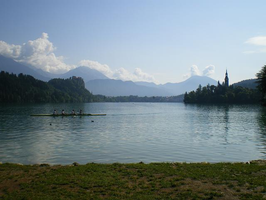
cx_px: 133
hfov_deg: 49.0
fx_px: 292
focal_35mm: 38
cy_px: 100
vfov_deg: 37.7
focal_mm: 6.3
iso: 64
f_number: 4.6
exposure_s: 1/800
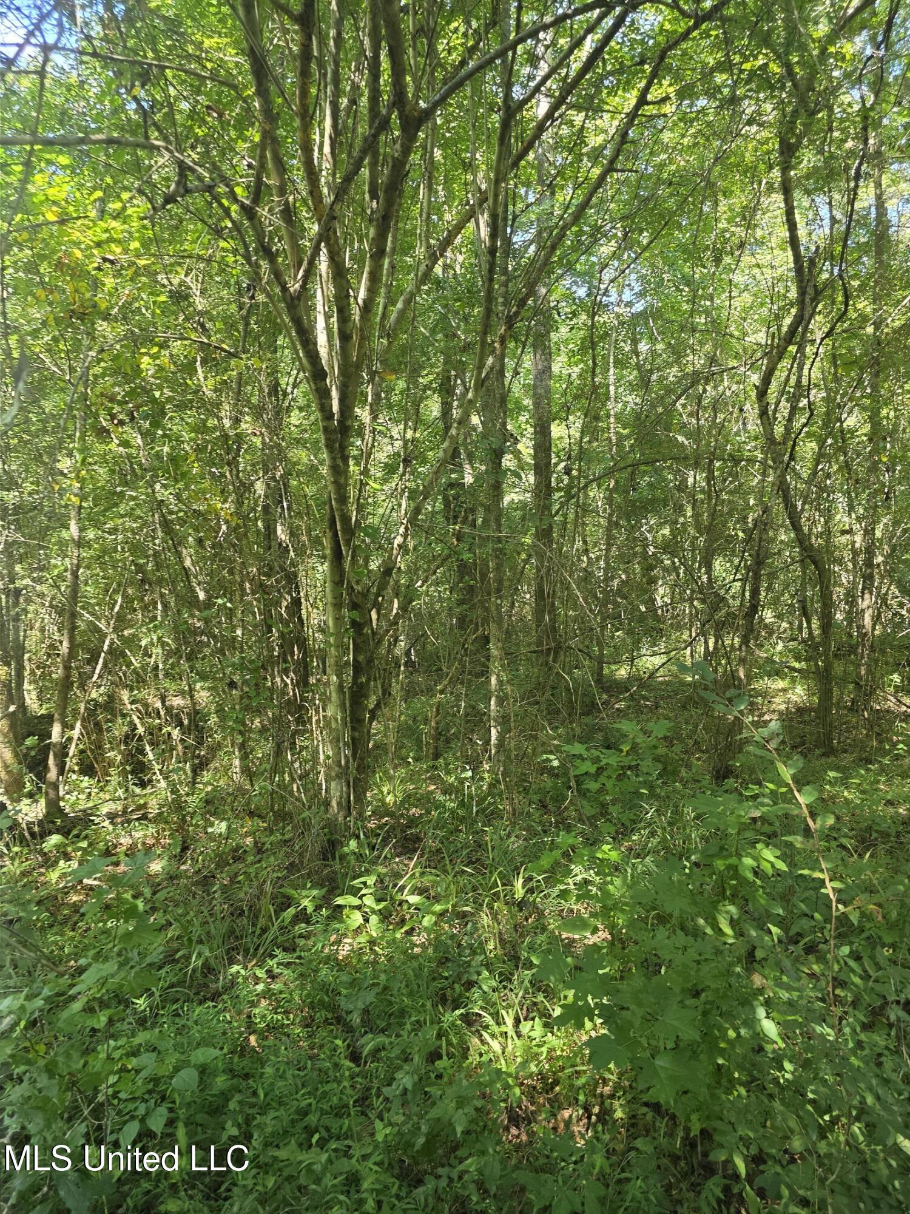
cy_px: 607
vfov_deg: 73.9
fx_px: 806
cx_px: 455
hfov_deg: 58.9
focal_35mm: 23
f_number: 1.7
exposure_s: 1/180
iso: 160
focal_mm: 6.3
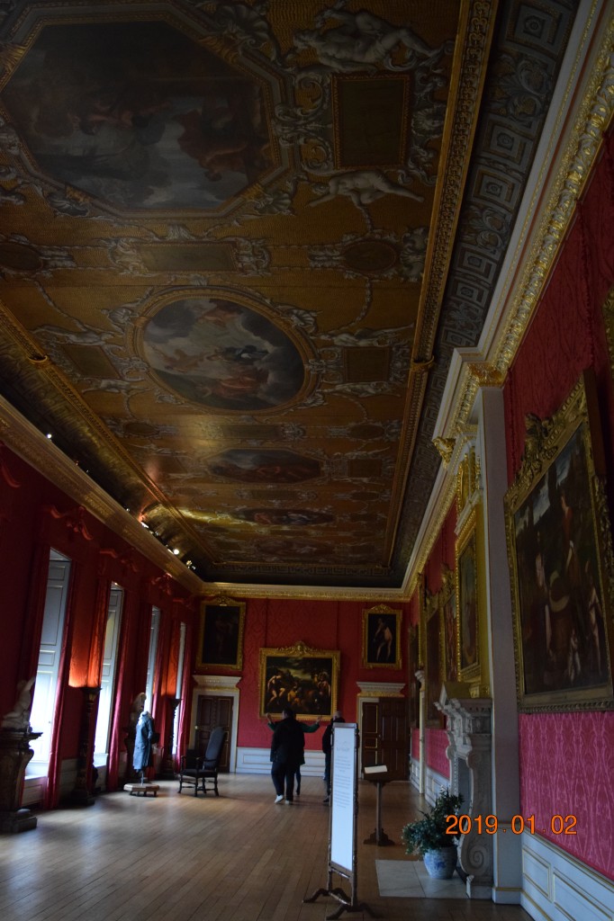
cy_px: 460
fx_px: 768
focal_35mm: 30
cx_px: 307
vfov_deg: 61.9
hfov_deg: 43.6
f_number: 3.8
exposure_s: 1/60
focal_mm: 20
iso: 3600
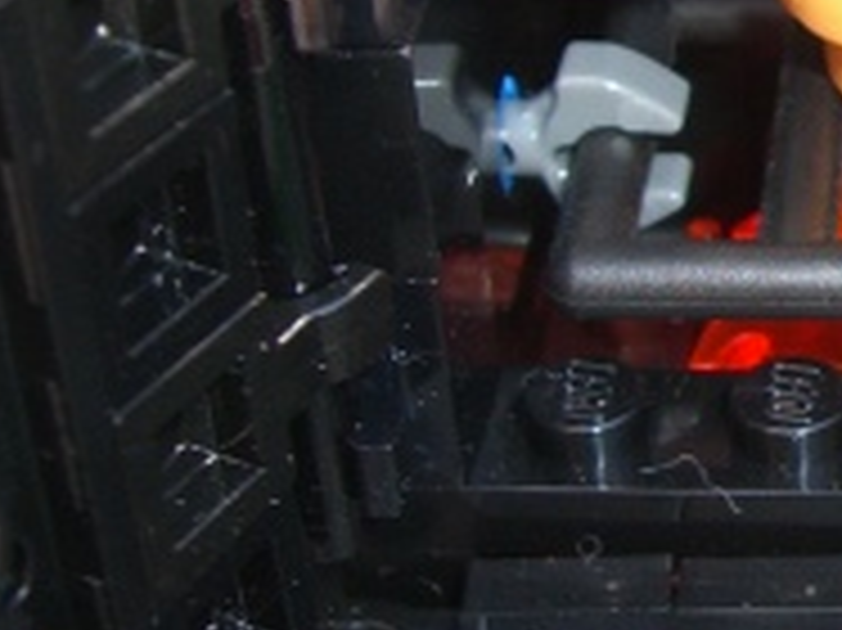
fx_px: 3160
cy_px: 58
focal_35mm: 130
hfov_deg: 14.2
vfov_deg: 11.3
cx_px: 1279
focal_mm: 6.2
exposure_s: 1/60
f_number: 2.7
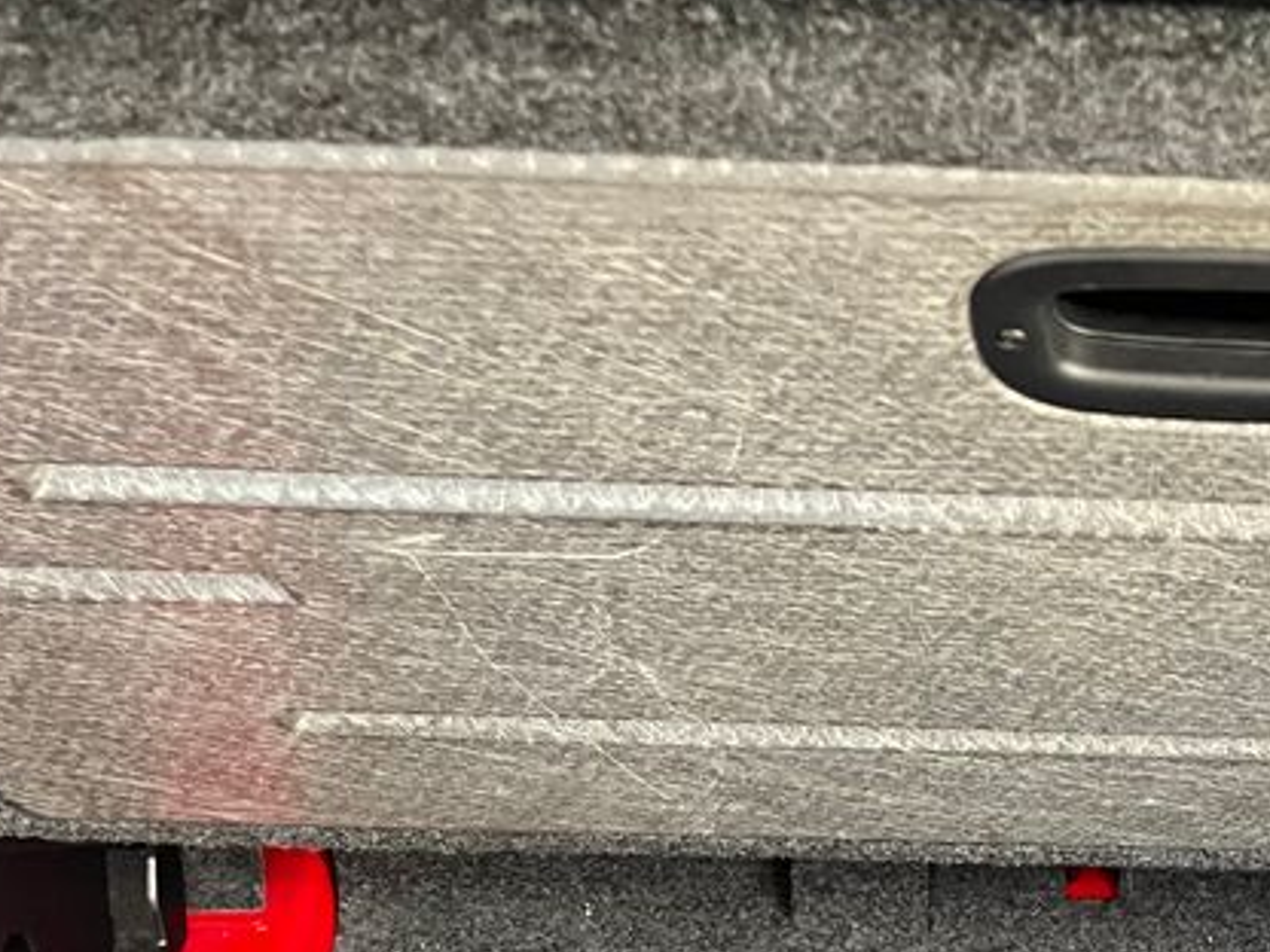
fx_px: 2348
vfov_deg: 21.2
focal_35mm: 64
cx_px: 1371
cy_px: 1159
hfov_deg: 27.8
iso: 320
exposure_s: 1/60
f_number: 1.6
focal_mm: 5.1
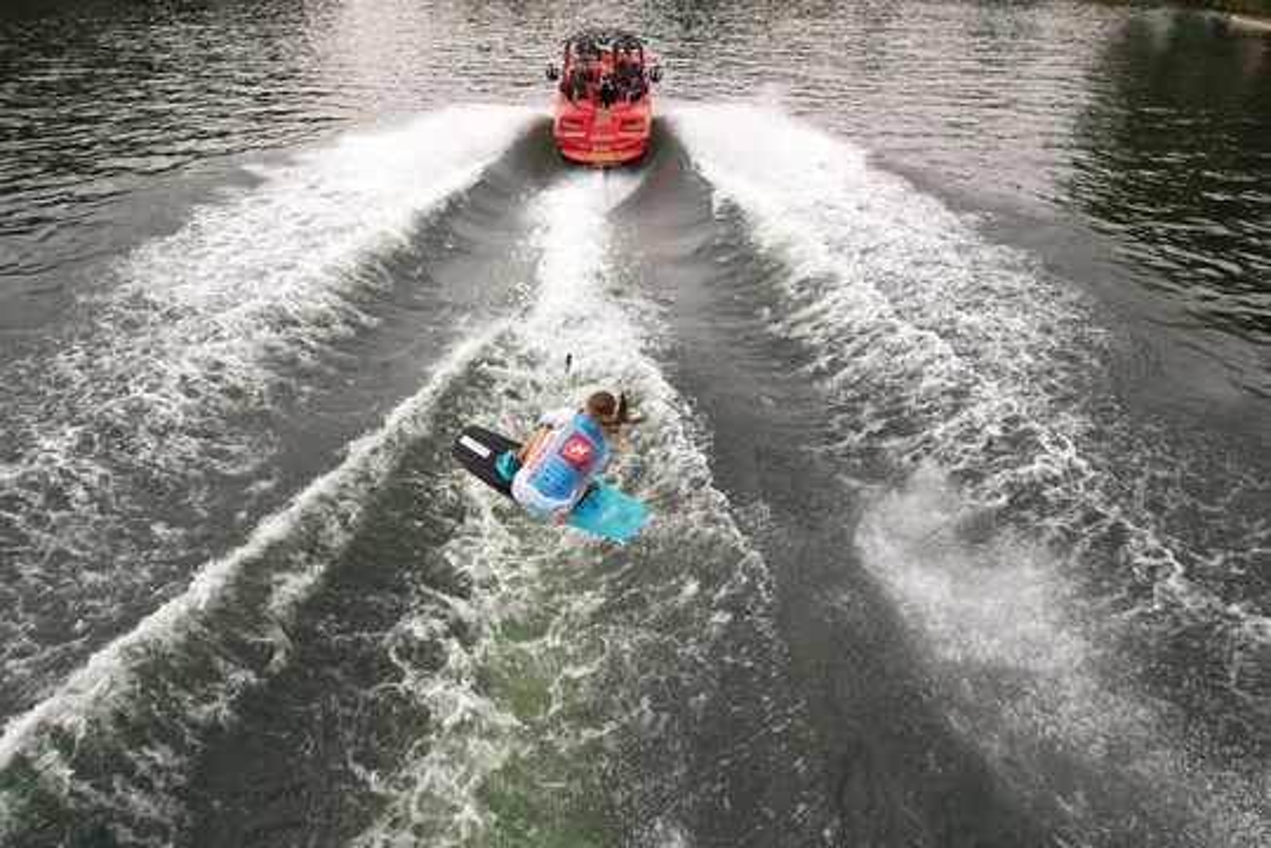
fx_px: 777
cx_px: 636
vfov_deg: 57.2
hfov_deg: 78.6
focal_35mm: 22
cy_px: 424
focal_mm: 8.38
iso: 200
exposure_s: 1/1000
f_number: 2.8
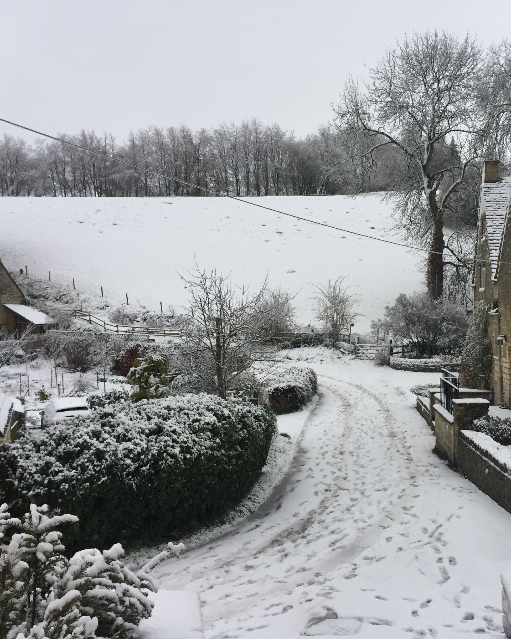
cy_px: 321
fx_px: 718
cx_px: 349
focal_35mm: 38
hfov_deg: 38.6
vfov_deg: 47.9
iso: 50
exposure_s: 1/33
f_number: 2.2
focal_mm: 4.15
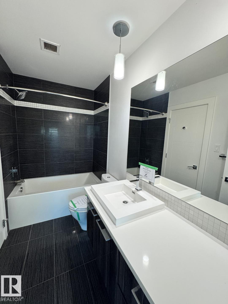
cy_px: 152
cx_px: 114
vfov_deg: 102.1
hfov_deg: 85.7
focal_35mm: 14
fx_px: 123
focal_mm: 2.22
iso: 200
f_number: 2.2
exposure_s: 1/120
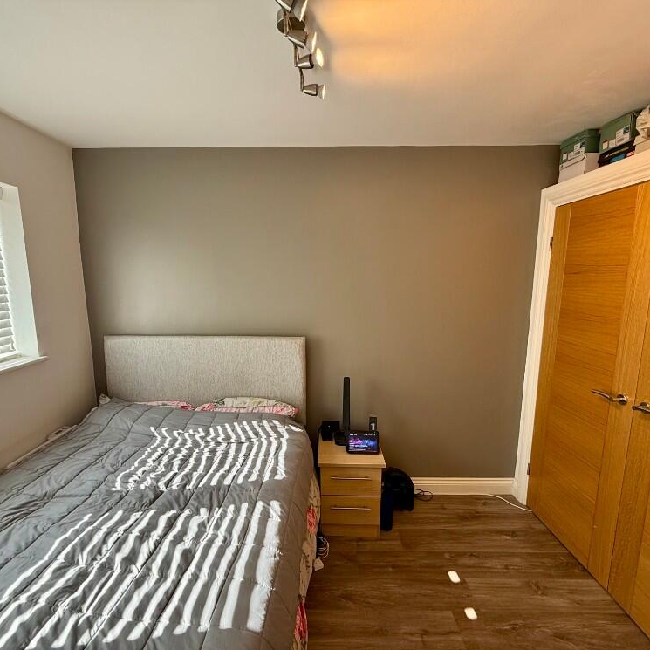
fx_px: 361
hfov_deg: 83.9
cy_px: 334
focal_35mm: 17
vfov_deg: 83.9
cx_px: 316
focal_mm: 2.22
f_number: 2.2
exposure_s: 1/99
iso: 100
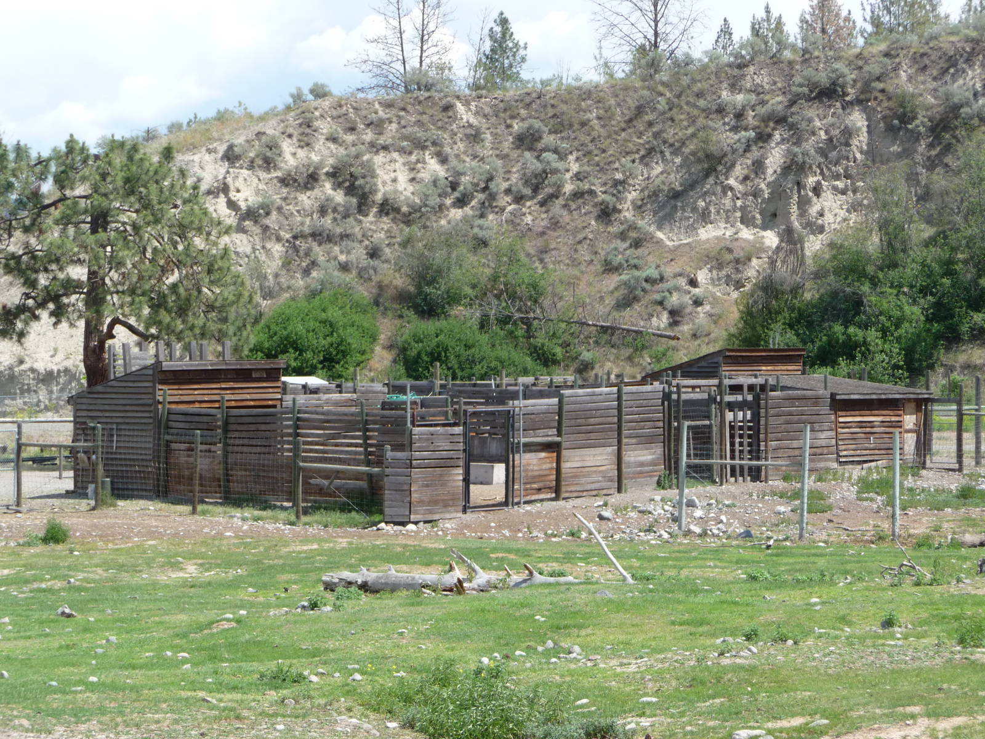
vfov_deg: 12.5
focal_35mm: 119
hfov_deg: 16.6
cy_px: 370
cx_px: 492
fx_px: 3386
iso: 160
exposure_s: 1/500
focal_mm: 20.3
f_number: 4.7
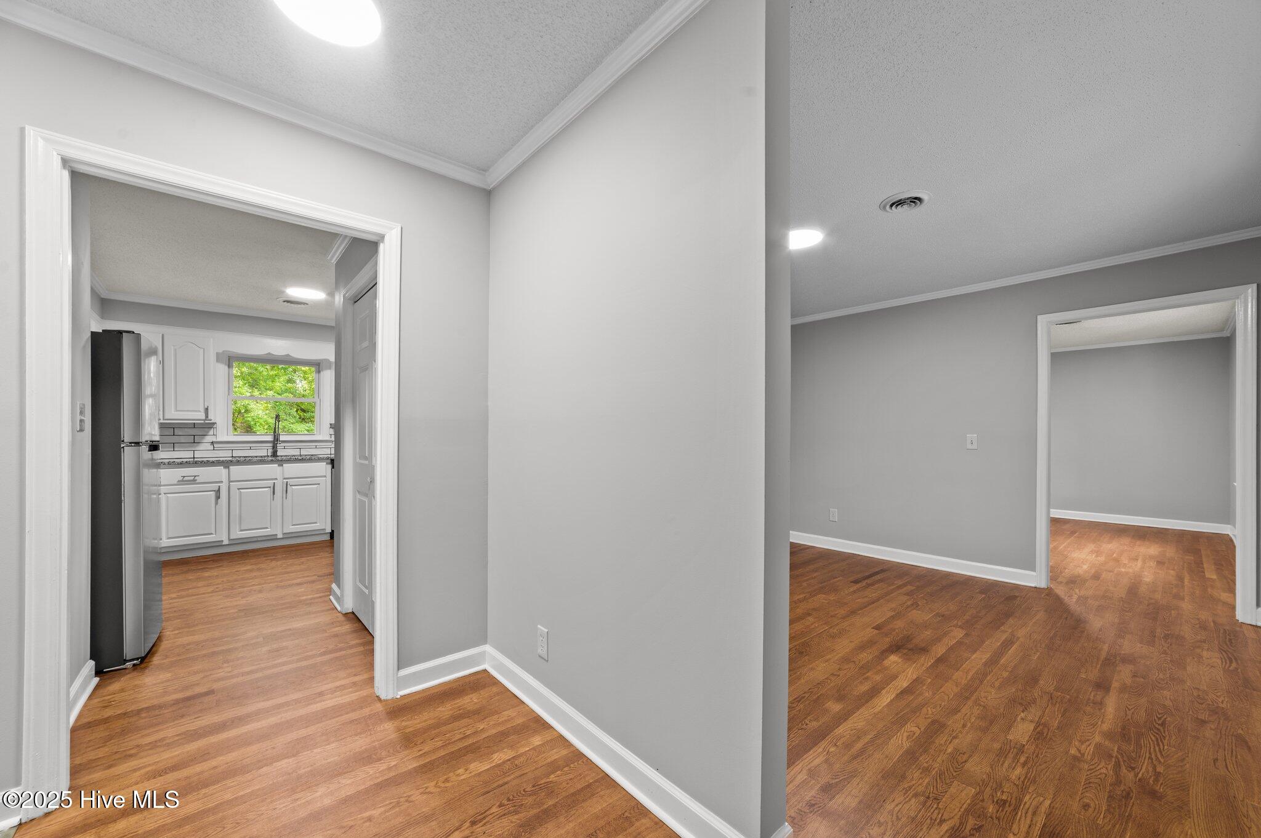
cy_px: 419
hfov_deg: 104.3
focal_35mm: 14
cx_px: 630
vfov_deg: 81.1
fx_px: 490
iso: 250
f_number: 8
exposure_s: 1/1.67
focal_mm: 14
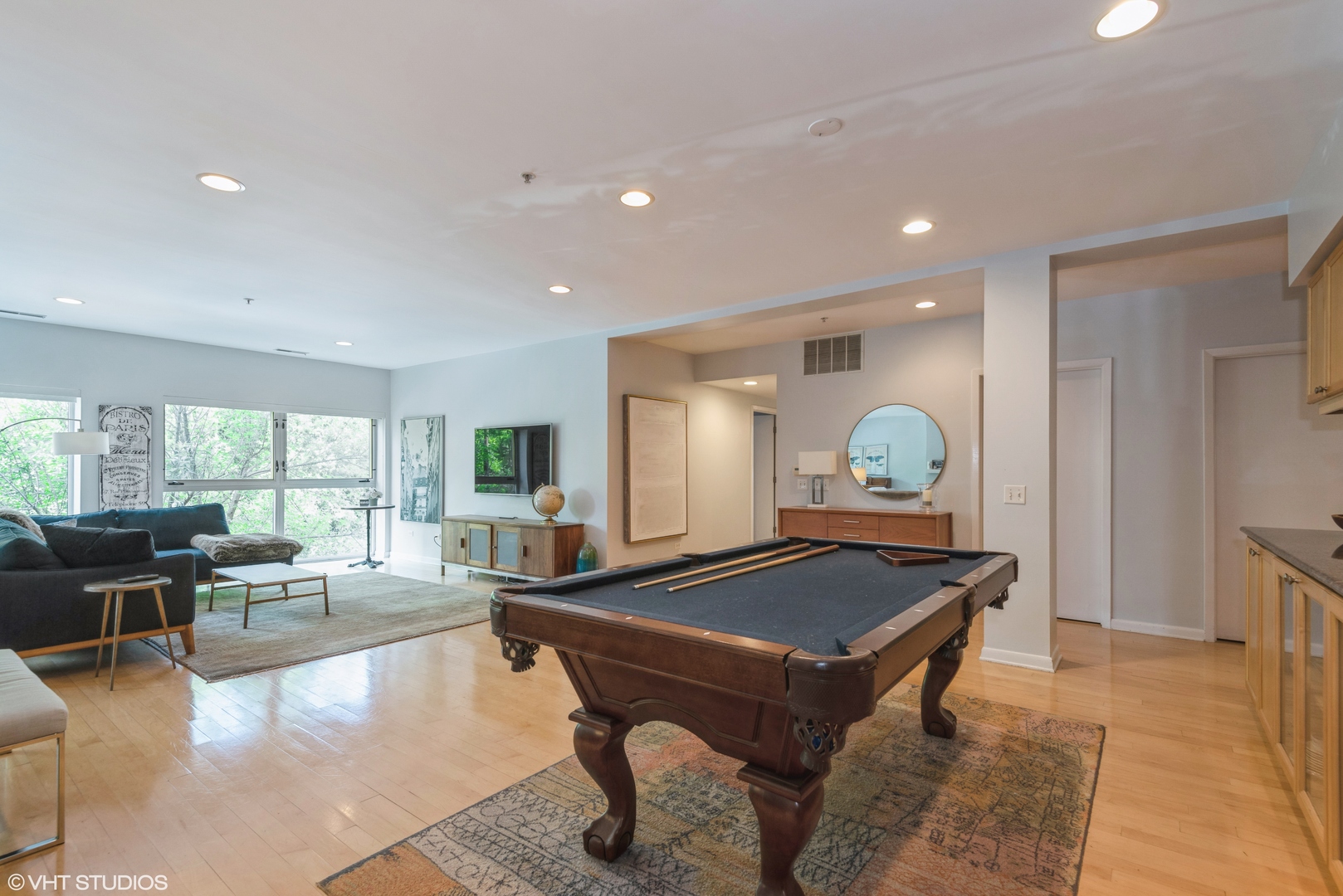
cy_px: 448
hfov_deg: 96.7
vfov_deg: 73.8
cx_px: 672
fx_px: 597
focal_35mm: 16
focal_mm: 16
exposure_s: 1/4
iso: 200
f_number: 9
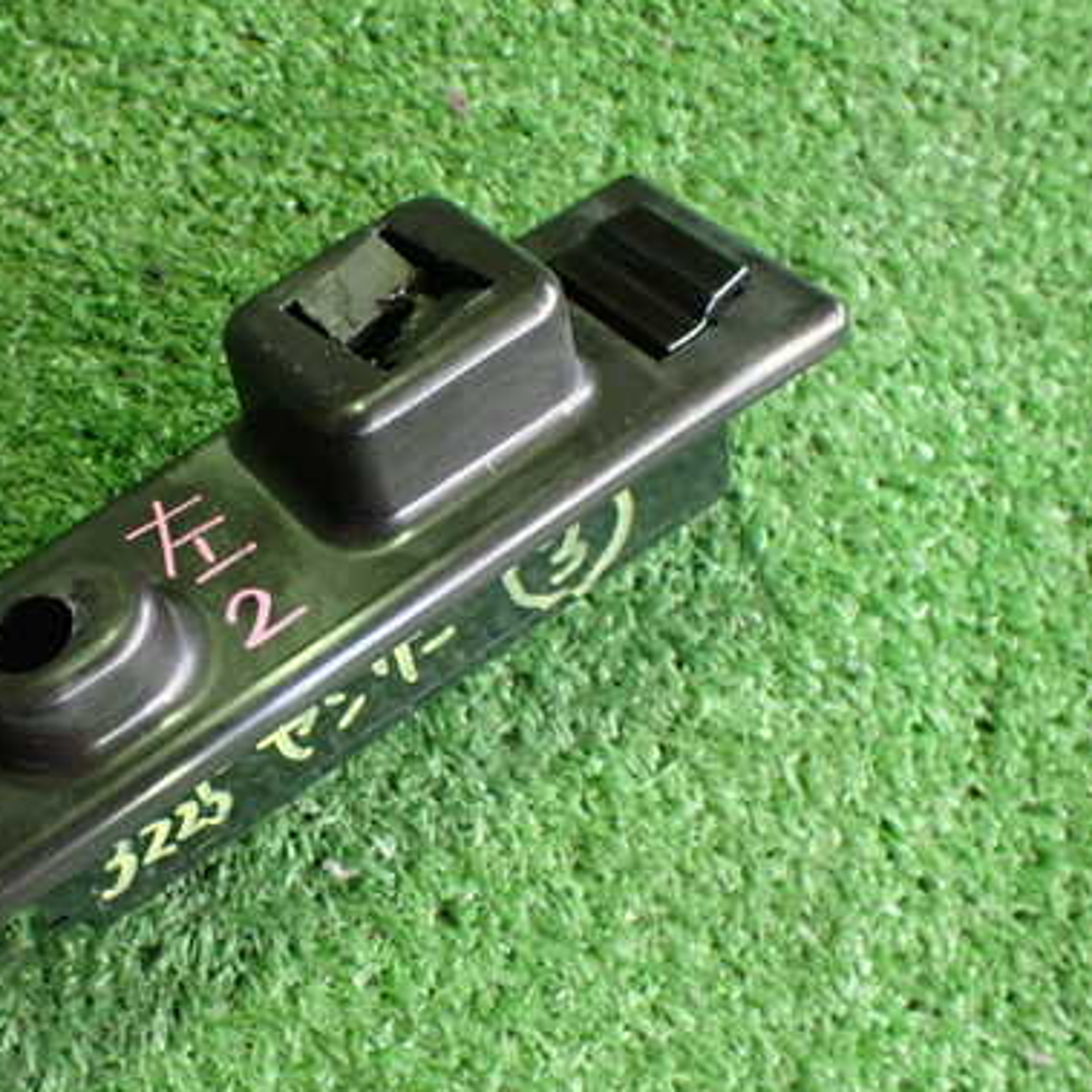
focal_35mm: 42
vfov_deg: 39.9
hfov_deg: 38.8
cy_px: 619
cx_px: 245
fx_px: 1499
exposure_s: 1/60
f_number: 2.3
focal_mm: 5.4
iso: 800
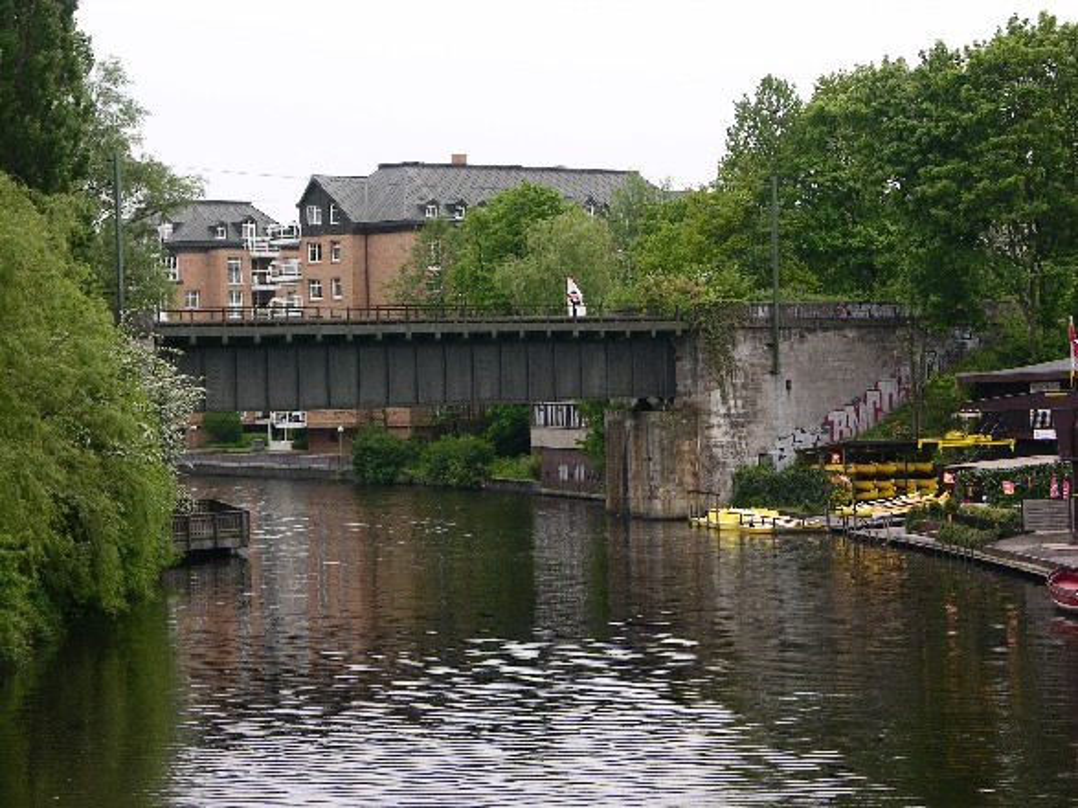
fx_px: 3736
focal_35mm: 120
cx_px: 539
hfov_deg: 16.4
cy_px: 404
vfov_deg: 12.3
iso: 50
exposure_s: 1/153
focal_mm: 29.5
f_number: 5.3
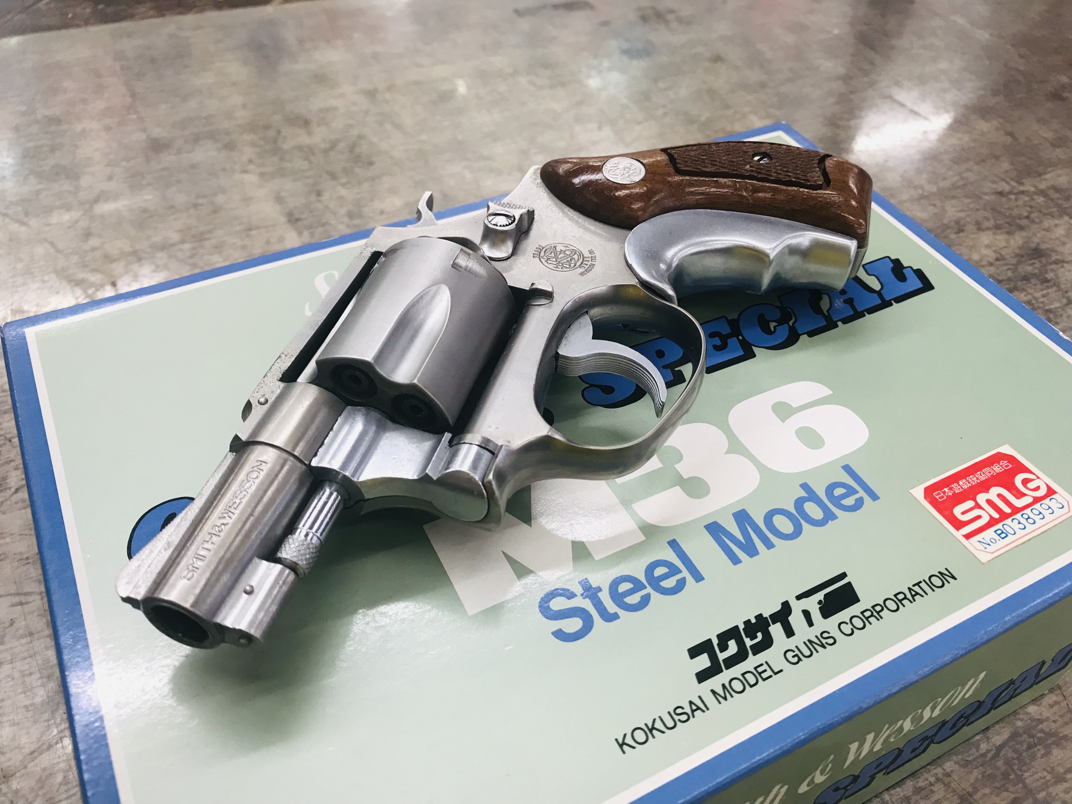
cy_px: 402
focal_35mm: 28
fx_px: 867
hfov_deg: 63.4
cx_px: 536
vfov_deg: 49.7
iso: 25
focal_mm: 3.99
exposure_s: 1/40
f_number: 1.8
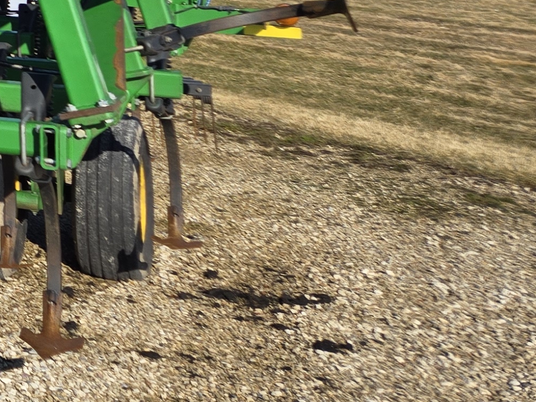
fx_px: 1425
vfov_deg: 14.8
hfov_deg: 16.6
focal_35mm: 92
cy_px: -221
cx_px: -511
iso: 25
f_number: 1.8
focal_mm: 5.4
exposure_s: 1/2094
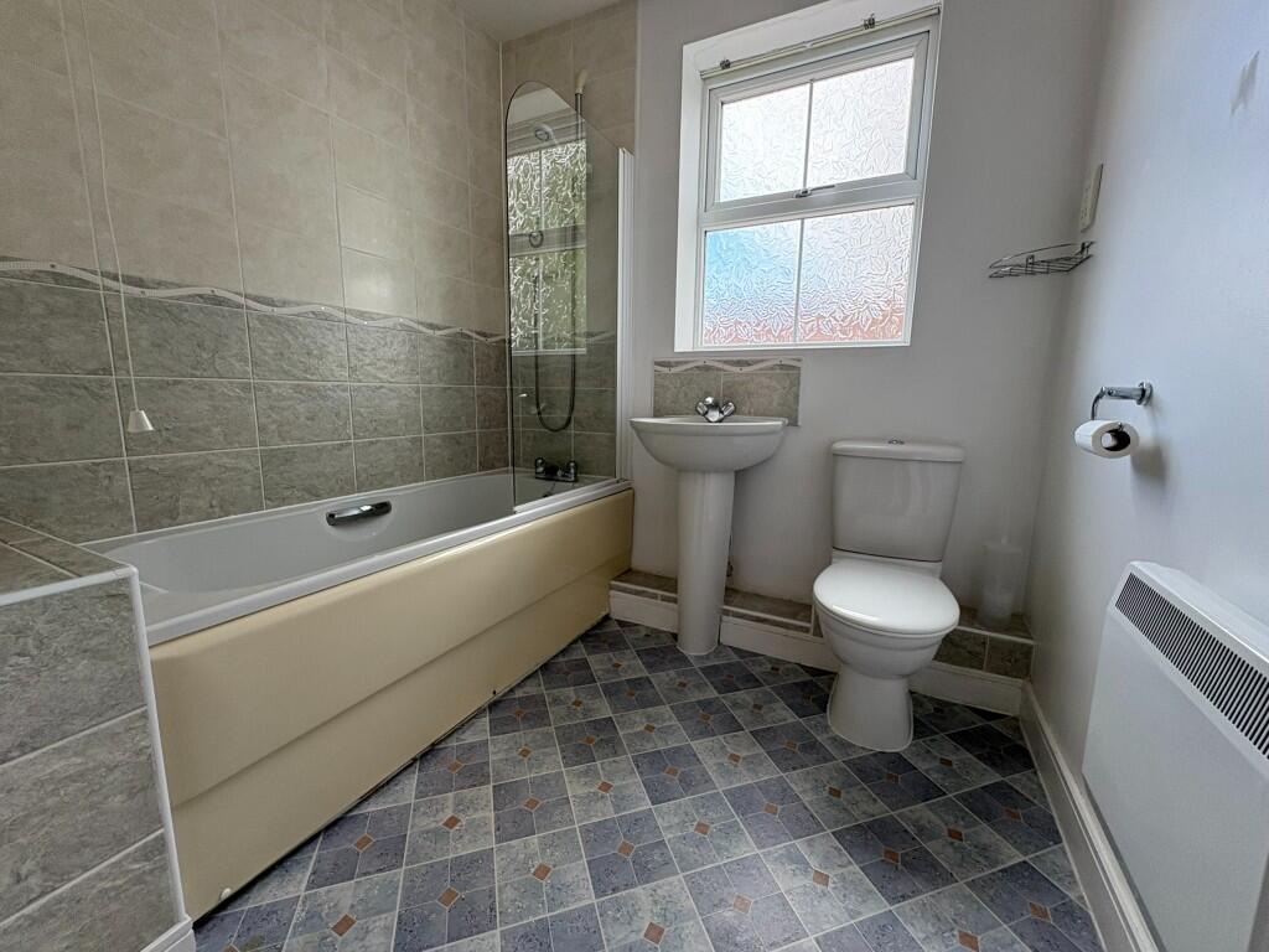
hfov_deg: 102.1
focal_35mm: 14
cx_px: 634
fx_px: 513
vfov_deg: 85.7
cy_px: 476
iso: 125
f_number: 2.2
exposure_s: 1/99
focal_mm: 2.22
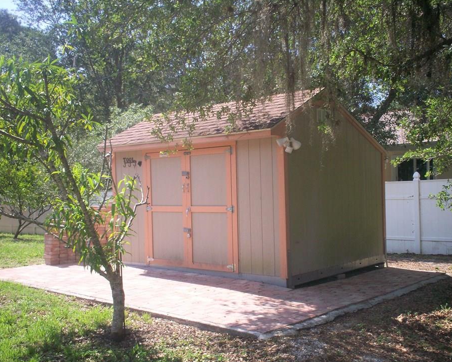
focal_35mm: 40
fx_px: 535
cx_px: 247
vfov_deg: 37.3
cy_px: 192
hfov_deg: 45.7
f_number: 4.5
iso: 100
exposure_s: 1/258
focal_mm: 6
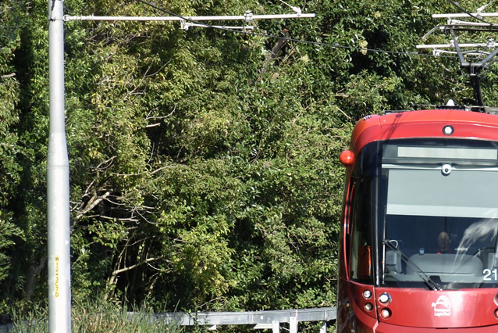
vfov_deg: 2.0
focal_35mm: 705
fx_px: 9756
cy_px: 141
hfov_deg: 2.9
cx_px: 474
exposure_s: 1/250
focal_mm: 200
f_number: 9
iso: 100
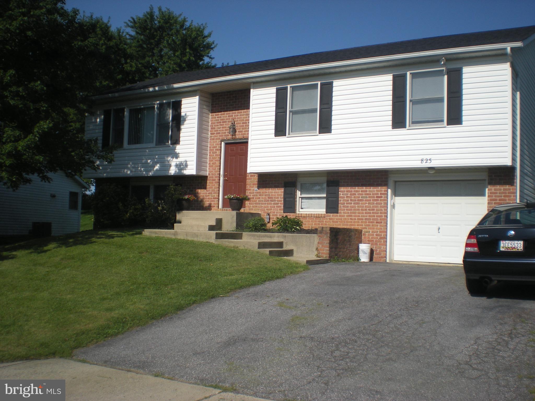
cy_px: 200
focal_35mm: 38
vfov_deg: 37.7
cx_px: 268
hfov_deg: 49.0
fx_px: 587
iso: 64
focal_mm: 6.3
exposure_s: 1/779
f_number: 4.6
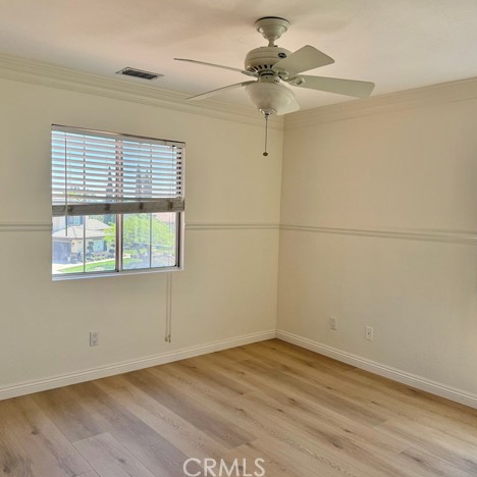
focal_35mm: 29
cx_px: 245
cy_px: 237
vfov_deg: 55.6
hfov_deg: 55.6
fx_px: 452
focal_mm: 6.76
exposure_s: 1/715
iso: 100
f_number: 1.78
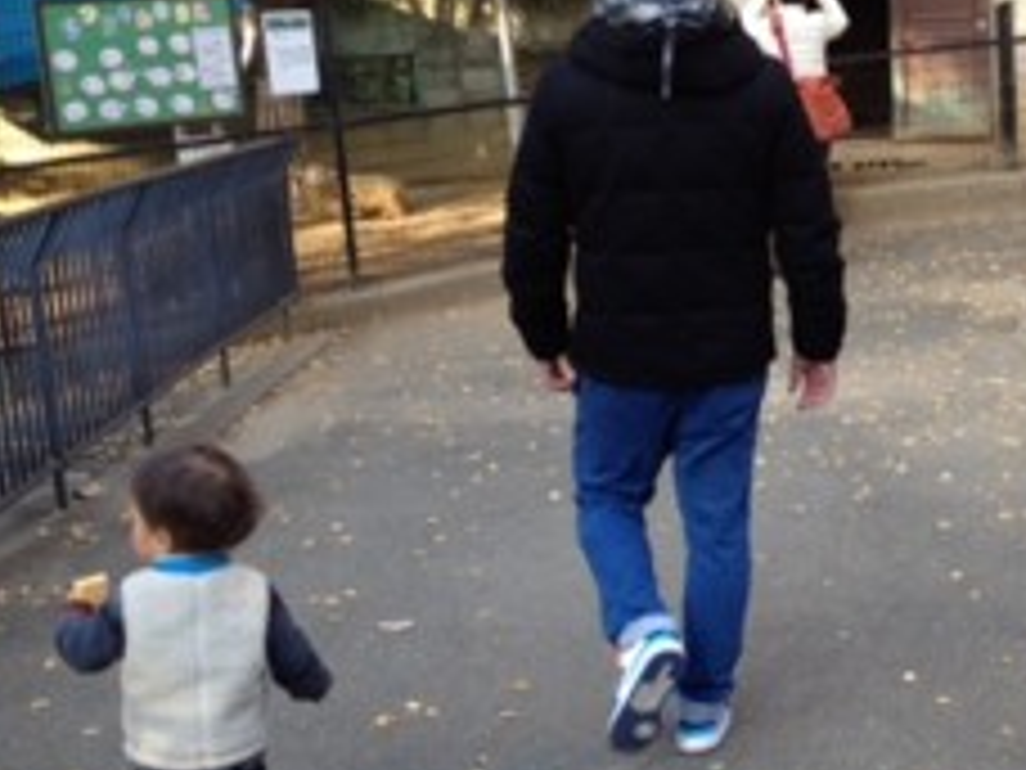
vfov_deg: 21.3
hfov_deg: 27.7
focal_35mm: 69
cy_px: 446
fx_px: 2045
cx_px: 792
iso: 64
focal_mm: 4.28
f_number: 2.4
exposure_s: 1/120
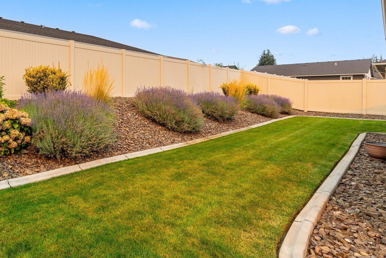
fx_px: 257
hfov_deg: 69.5
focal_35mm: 24
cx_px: 102
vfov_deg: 52.2
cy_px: 86
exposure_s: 1/200
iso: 100
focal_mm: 16
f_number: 8
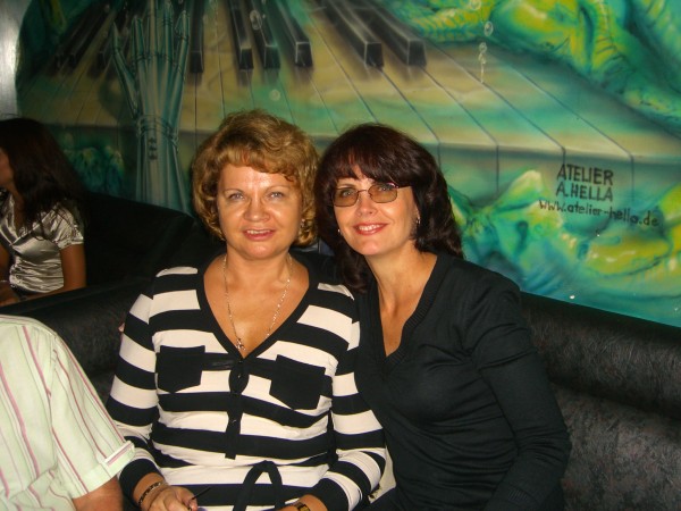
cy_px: 256
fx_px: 748
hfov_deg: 49.0
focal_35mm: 38
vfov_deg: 37.7
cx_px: 340
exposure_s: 1/60
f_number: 2.8
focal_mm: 7.9
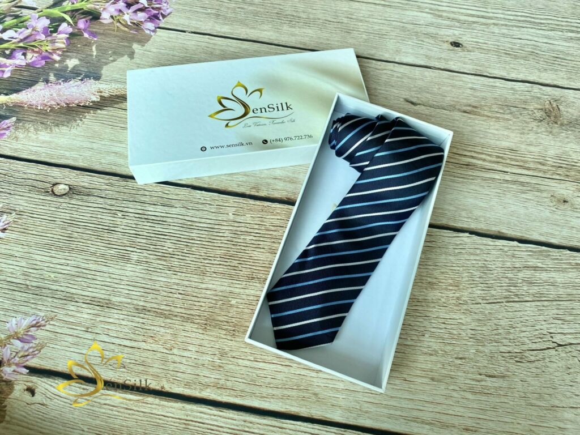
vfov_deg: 53.1
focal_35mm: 26
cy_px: 218
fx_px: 436
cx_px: 290
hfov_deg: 67.3
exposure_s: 1/122
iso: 40
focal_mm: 4.25
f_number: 1.8
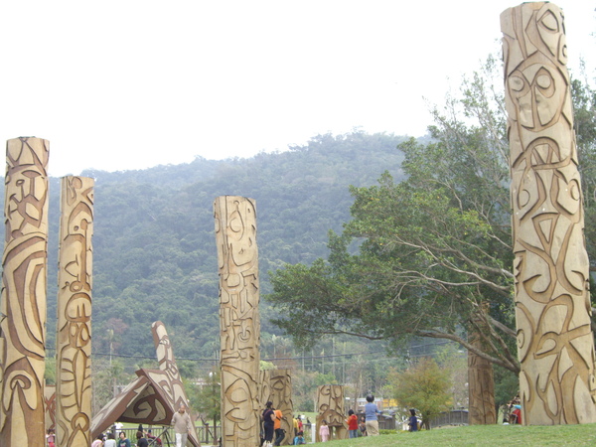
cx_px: 298
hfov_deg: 29.8
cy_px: 224
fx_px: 1119
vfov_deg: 22.6
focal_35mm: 65
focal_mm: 13.7
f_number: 3.8
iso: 200
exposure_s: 1/125
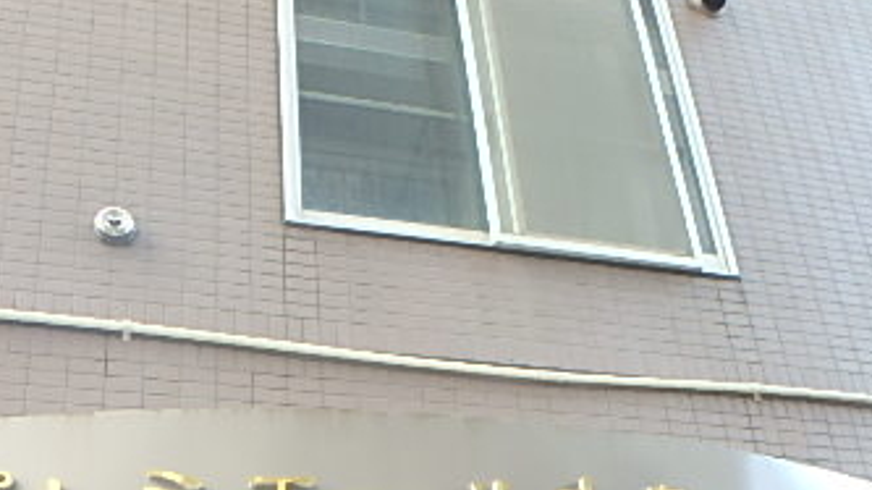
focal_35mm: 44
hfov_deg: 46.4
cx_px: 429
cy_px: 556
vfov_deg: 24.9
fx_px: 1017
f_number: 3.5
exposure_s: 1/50
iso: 200
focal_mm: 3.7
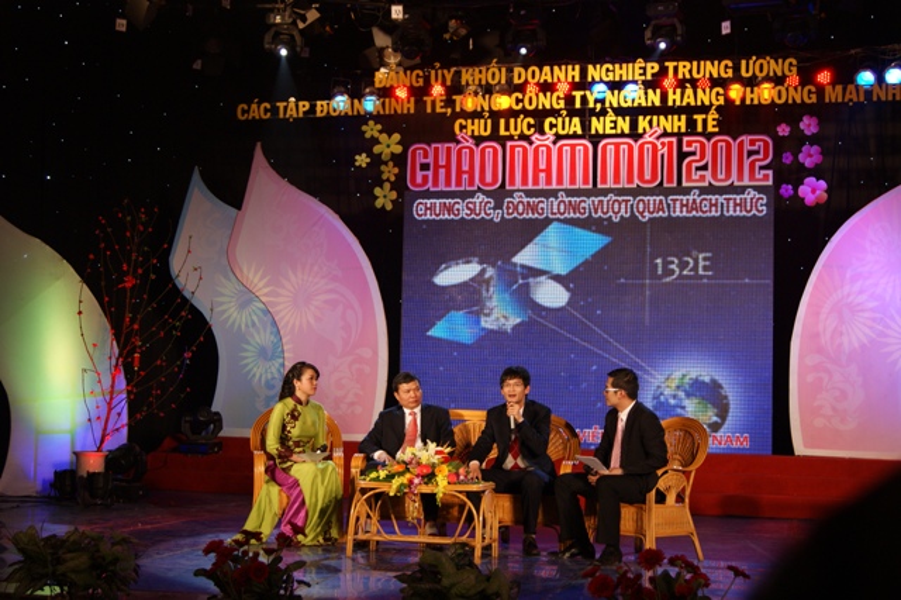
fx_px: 1313
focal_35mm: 52
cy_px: 300
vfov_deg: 25.7
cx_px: 450
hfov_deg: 37.9
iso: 250
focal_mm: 35
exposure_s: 1/60
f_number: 5.6
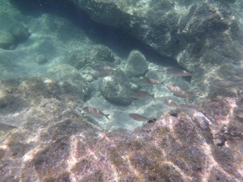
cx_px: 122
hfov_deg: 63.4
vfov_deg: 49.7
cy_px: 91
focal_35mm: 28
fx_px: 197
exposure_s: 1/500
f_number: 3.3
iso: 100
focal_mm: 4.9
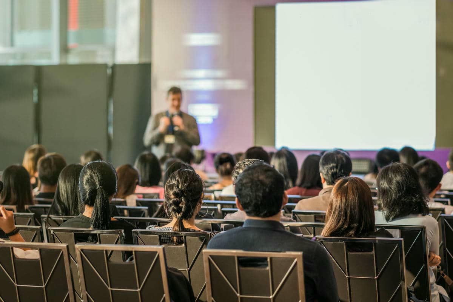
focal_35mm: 128
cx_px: 226
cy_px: 151
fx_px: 1604
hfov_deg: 16.1
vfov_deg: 10.8
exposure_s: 1/125
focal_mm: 85
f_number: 2.2
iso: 1000
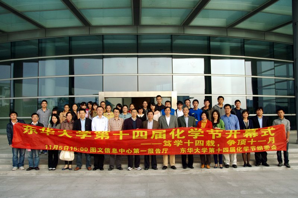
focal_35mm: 31
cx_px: 149
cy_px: 99
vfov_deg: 42.2
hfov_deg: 60.4
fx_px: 256
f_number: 4.5
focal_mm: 21
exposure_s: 1/1600
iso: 800
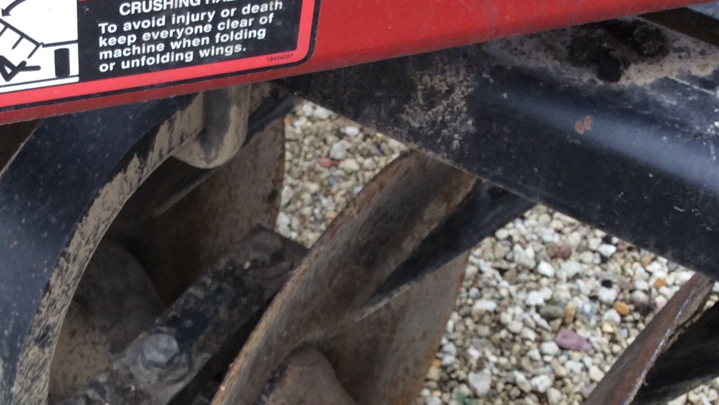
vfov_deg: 18.7
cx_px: 285
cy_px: 387
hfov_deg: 33.2
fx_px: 1201
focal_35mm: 63
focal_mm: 3.3
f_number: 2.4
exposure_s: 1/120
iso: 50
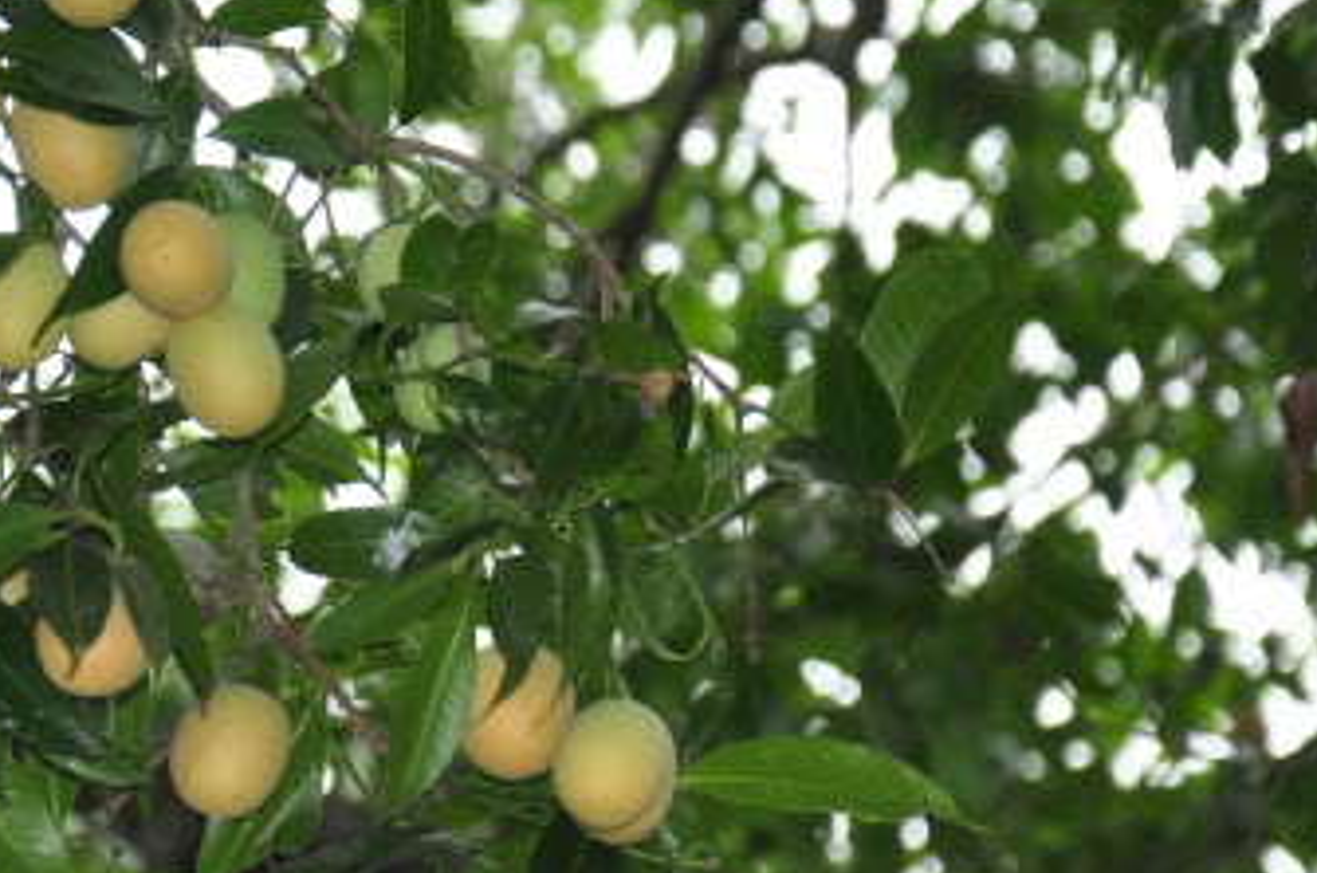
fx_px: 12816
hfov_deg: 5.9
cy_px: 297
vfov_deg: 3.9
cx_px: -53
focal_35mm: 351
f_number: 5.6
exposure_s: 1/80
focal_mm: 98
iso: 200
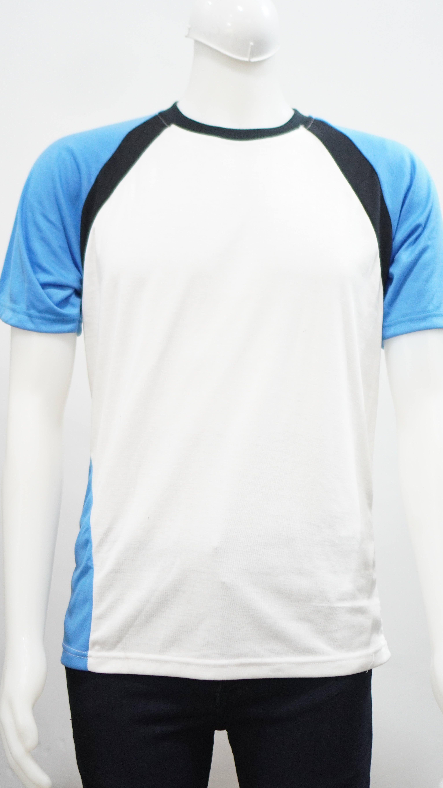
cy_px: 422
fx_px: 1265
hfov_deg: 19.9
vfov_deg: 34.6
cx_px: 234
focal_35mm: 61
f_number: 1.8
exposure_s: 1/125
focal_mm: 35
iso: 800
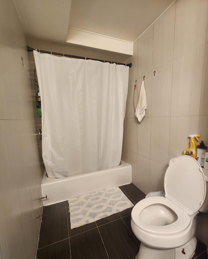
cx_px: 105
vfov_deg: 100.6
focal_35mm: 14
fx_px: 108
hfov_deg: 88.0
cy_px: 135
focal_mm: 2.2
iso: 320
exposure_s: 1/30
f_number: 2.2
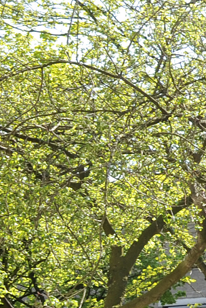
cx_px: 810
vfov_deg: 14.8
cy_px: 272
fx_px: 1175
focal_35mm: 137
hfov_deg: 7.4
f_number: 13
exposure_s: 1/100
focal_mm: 24
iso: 400
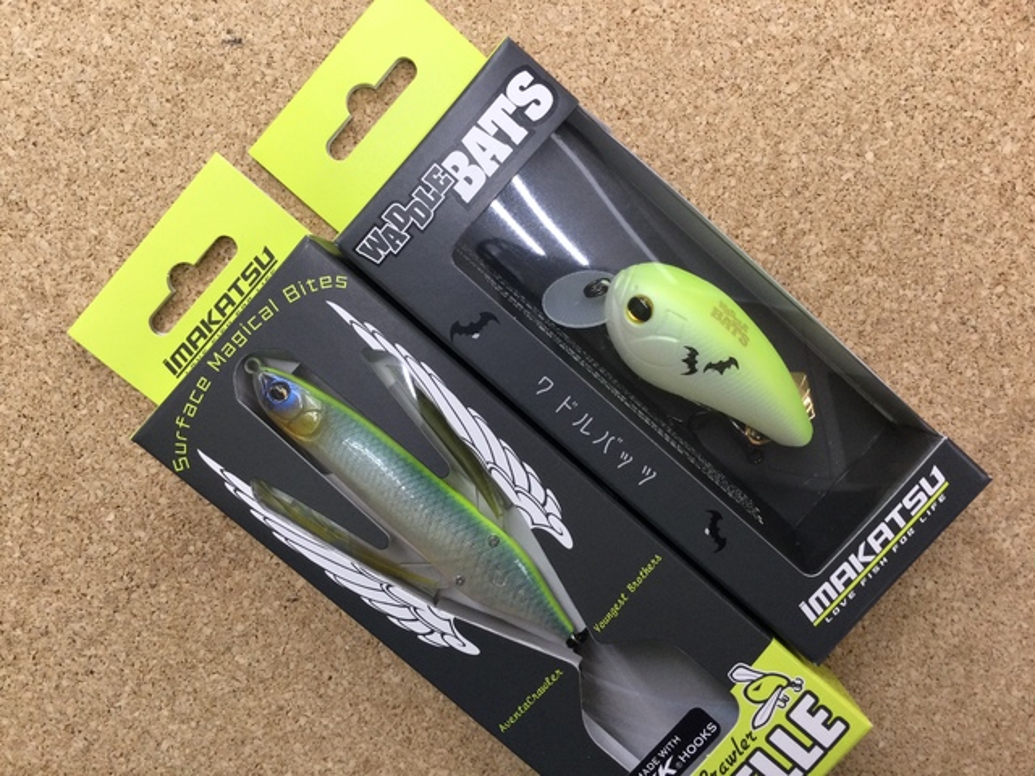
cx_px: 518
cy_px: 388
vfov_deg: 45.4
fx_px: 927
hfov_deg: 58.4
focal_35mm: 31
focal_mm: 3.3
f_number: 2.4
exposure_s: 1/30
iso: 32
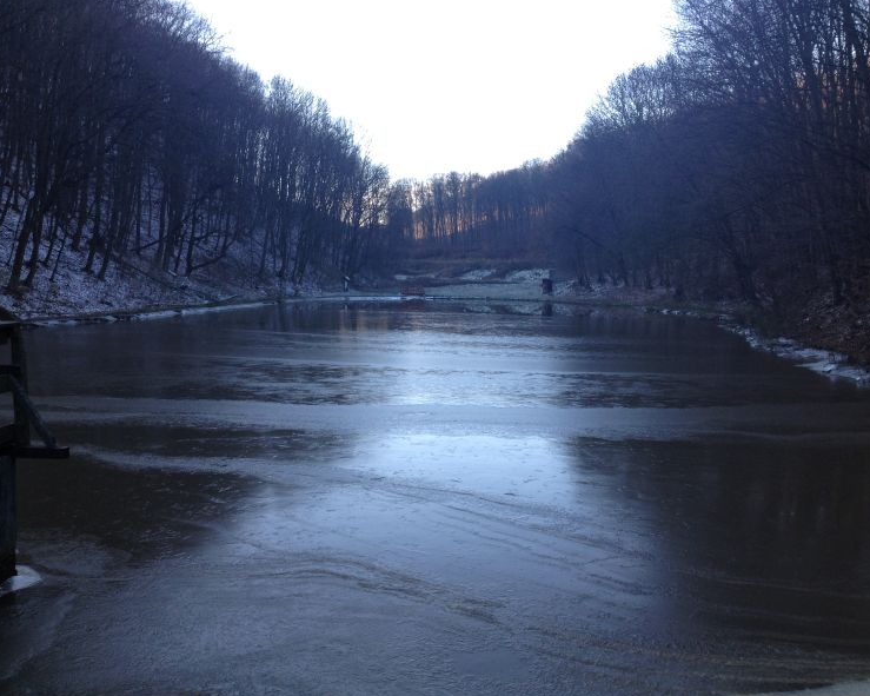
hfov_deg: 49.1
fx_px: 953
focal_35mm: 37
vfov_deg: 40.1
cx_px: 463
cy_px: 347
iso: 50
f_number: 2.4
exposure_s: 1/165
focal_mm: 4.28
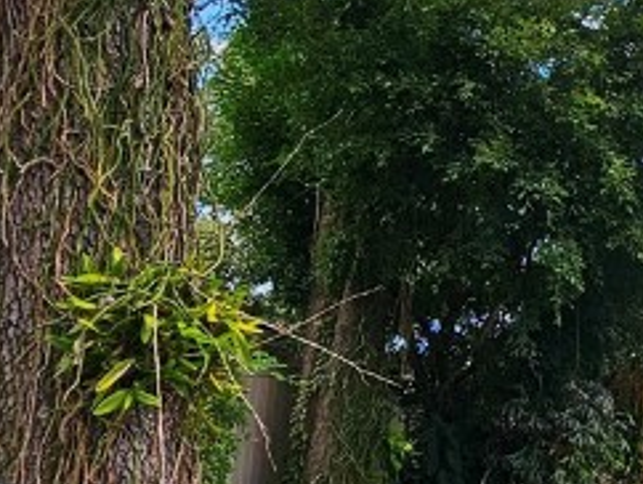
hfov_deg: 29.4
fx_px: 1023
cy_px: 189
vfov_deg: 26.5
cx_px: 794
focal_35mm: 55
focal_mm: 2.2
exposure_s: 1/1111
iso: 50
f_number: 2.2
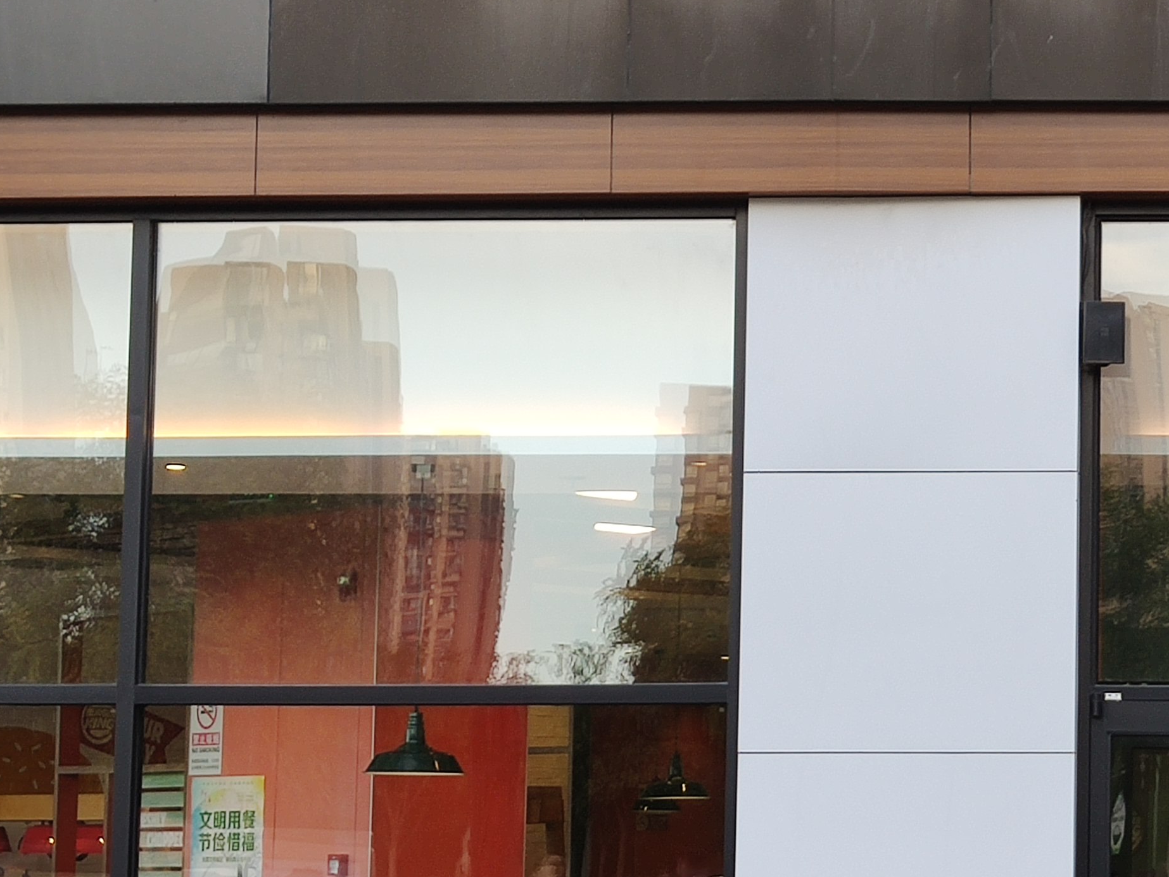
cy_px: 499
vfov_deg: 14.2
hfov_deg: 18.3
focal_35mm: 104
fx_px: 3513
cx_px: 1219
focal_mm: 4.75
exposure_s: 1/122
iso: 112
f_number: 1.75
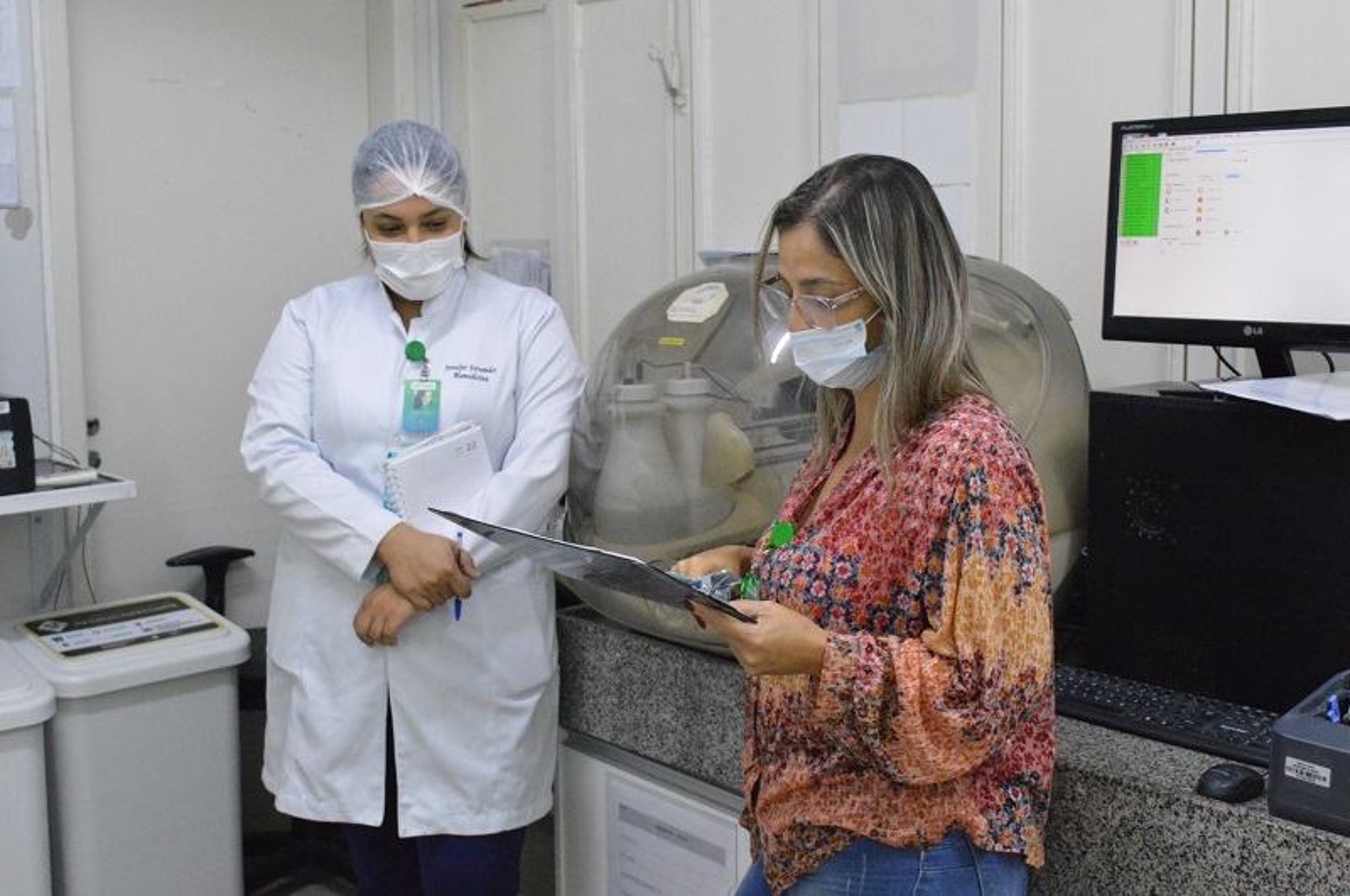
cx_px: 675
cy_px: 448
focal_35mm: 45
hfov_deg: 43.7
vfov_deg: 29.8
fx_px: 1685
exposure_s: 1/80
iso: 6400
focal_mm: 30
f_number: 7.1
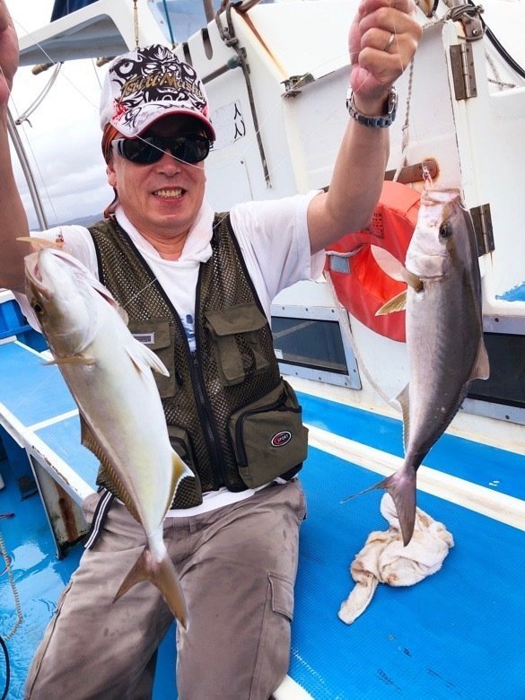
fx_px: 566
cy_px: 350
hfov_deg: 49.7
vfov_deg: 63.4
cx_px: 262
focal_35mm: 28
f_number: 1.8
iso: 20
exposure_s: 1/1091
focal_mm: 3.99
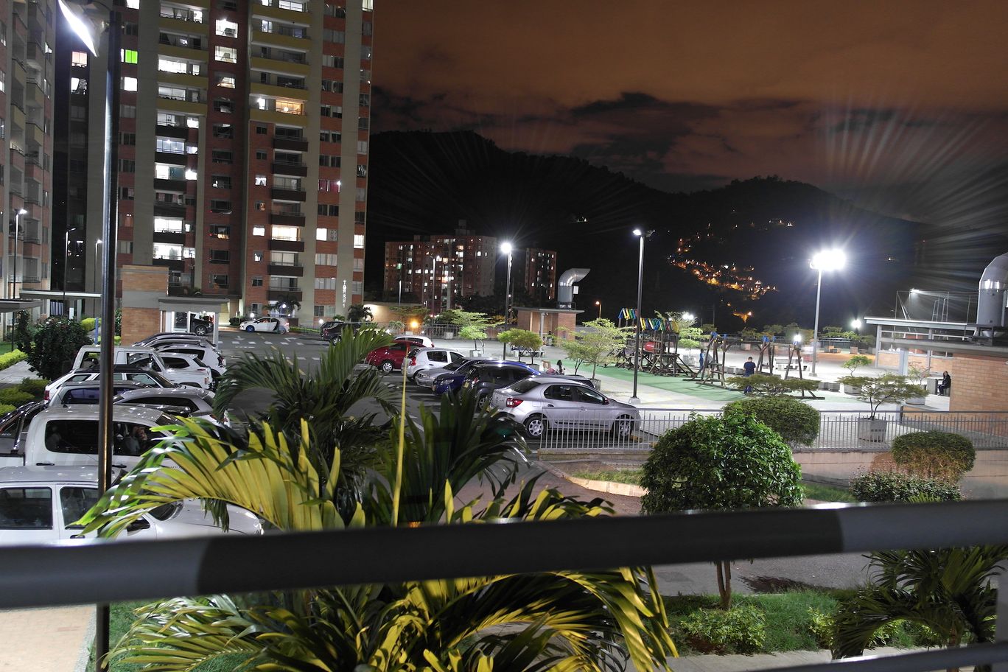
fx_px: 840
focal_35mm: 30
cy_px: 336
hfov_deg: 61.9
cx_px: 504
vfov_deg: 43.6
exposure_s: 1
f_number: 3.5
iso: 400
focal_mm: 20
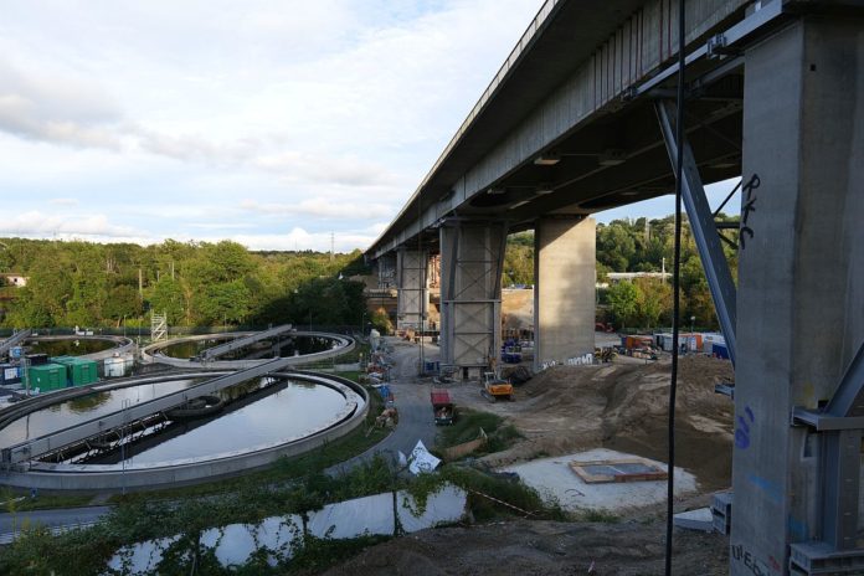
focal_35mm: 20
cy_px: 288
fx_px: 480
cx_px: 432
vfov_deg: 61.9
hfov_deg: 84.0
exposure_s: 1/160
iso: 100
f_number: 4
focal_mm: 20
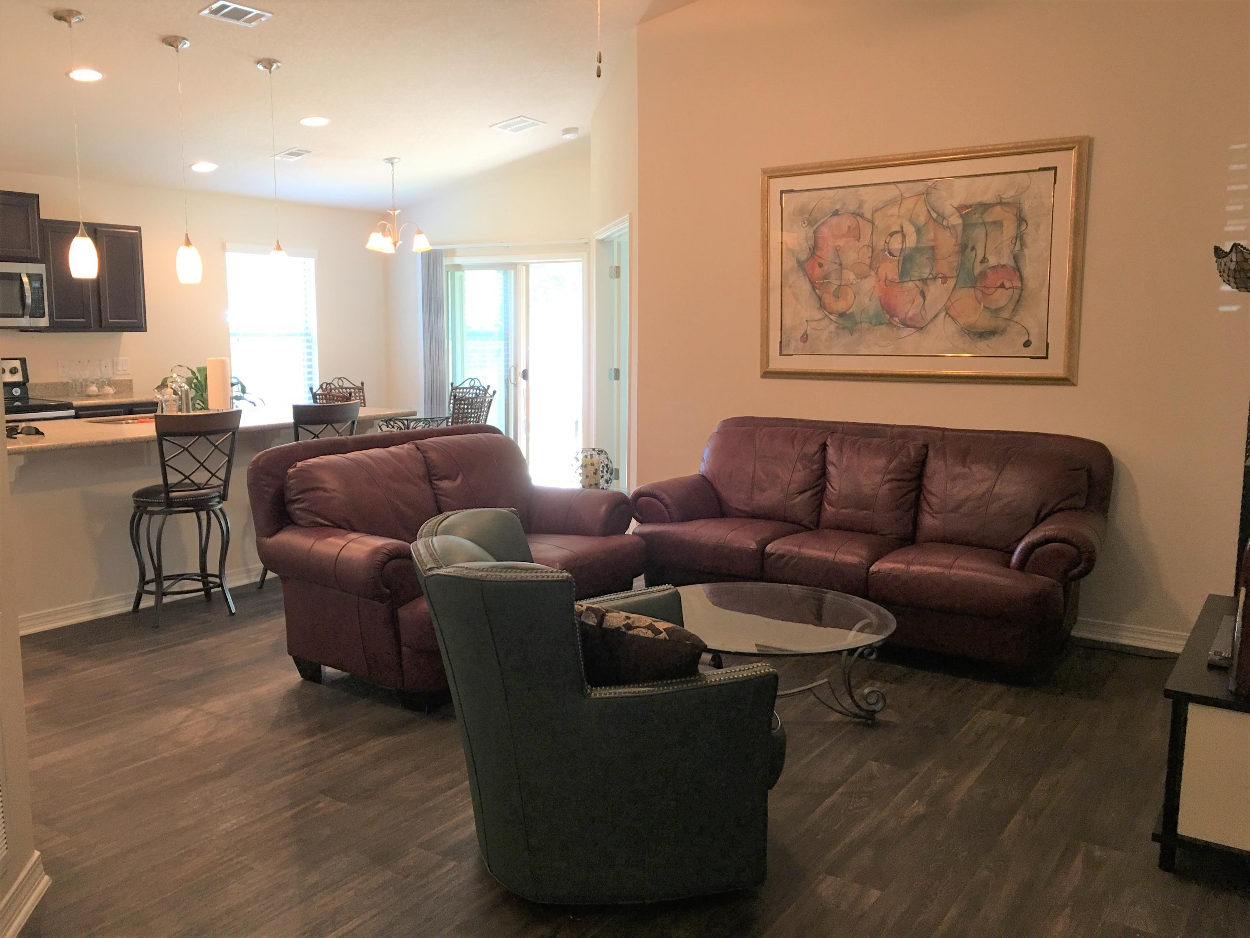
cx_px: 625
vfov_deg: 48.2
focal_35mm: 29
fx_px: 1047
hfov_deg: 61.7
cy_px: 469
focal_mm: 4.15
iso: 50
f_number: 2.2
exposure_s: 1/15
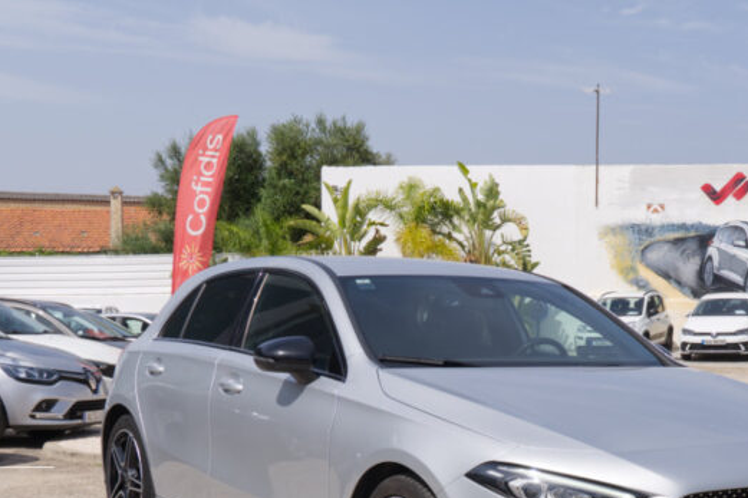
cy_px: 456
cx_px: 538
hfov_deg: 33.4
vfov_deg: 22.4
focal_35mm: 59
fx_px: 1225
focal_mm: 20.3
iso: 160
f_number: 10
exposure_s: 1/320
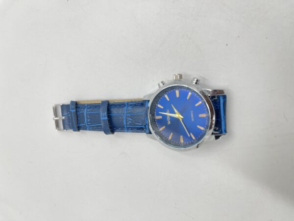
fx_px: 212
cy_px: 110
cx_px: 147
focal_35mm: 25
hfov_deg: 69.4
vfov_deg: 54.9
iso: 32
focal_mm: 5.1
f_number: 1.6
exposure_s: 1/121
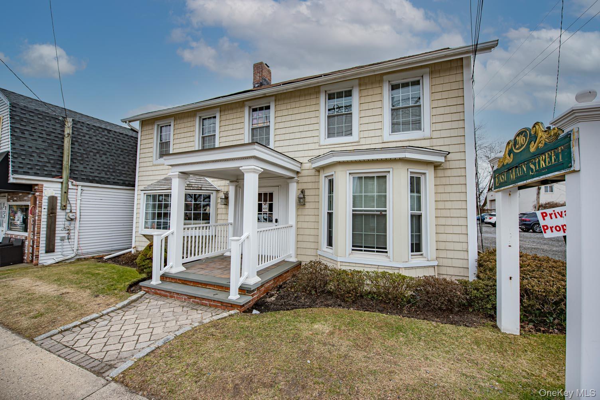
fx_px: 233
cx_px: 300
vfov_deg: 81.3
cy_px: 200
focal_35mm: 14
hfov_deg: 104.2
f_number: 4.5
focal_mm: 14
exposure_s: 1/1600
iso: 400
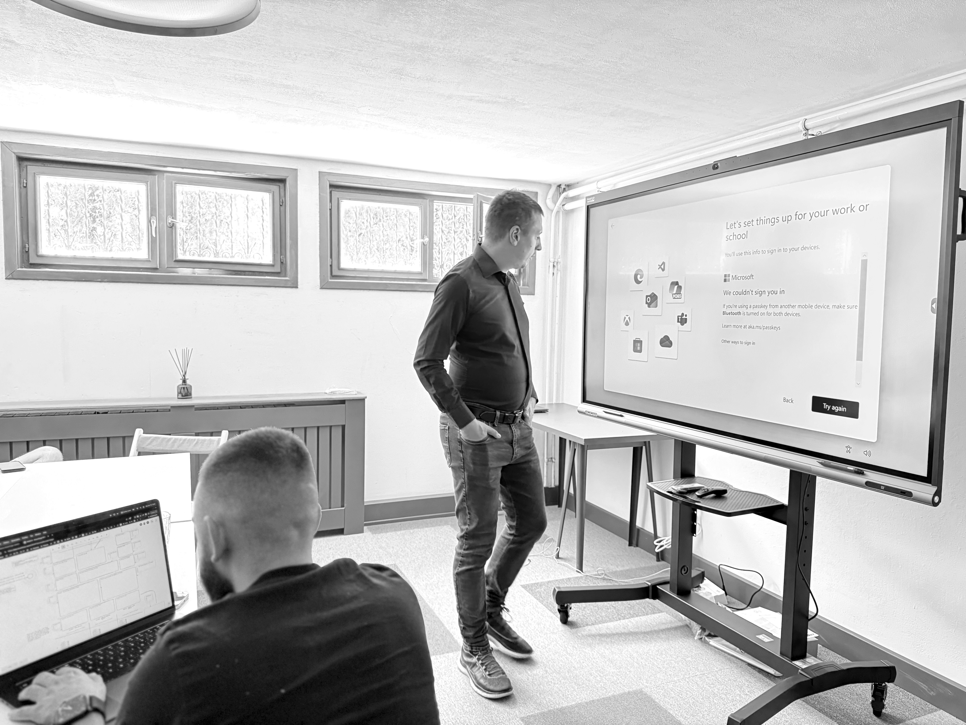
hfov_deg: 71.6
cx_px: 483
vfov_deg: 56.8
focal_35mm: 24
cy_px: 362
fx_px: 670
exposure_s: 1/43
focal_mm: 6.76
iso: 800
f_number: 1.78
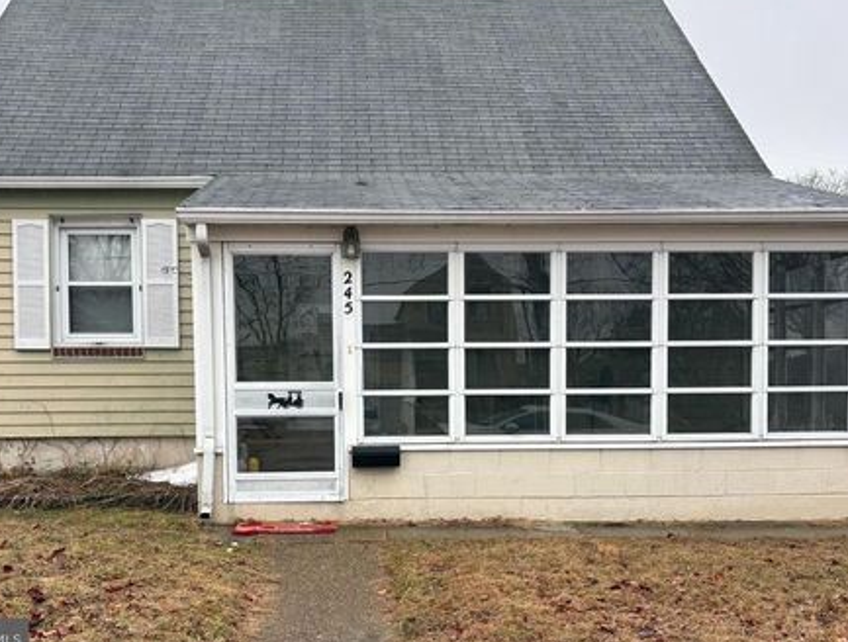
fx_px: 738
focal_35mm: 30
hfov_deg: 59.7
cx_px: 398
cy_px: 287
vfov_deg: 47.0
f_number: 1.6
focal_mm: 5.96
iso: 40
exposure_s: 1/219
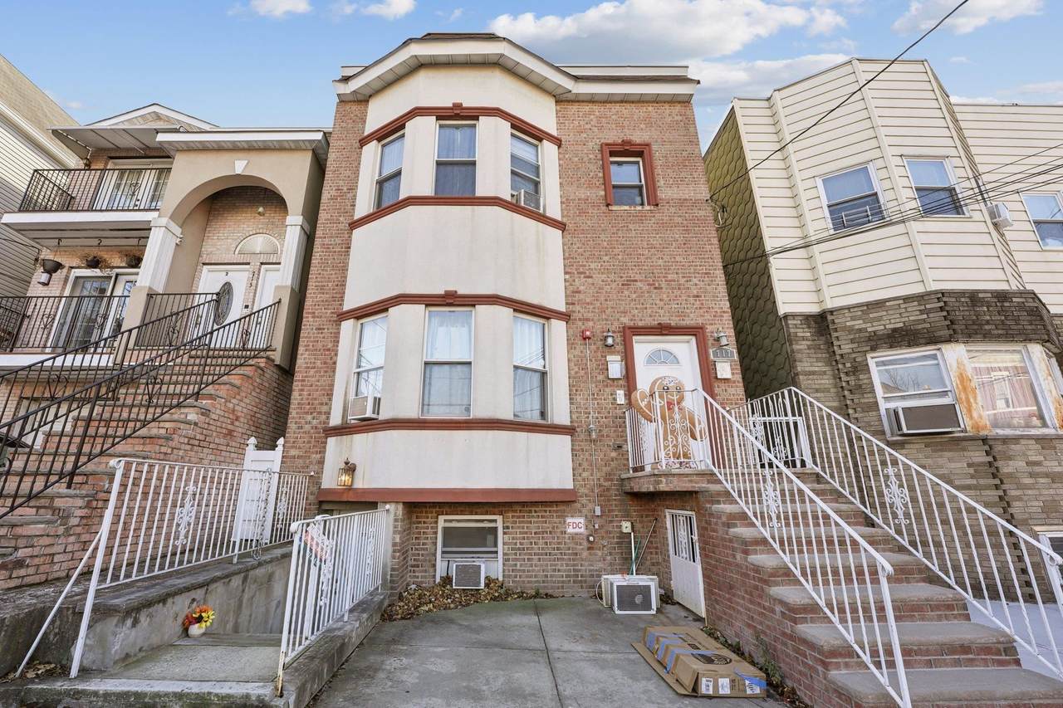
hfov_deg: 101.9
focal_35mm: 15
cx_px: 532
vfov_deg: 78.8
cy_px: 354
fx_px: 431
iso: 100
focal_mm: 14.6
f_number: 8
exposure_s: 1/60
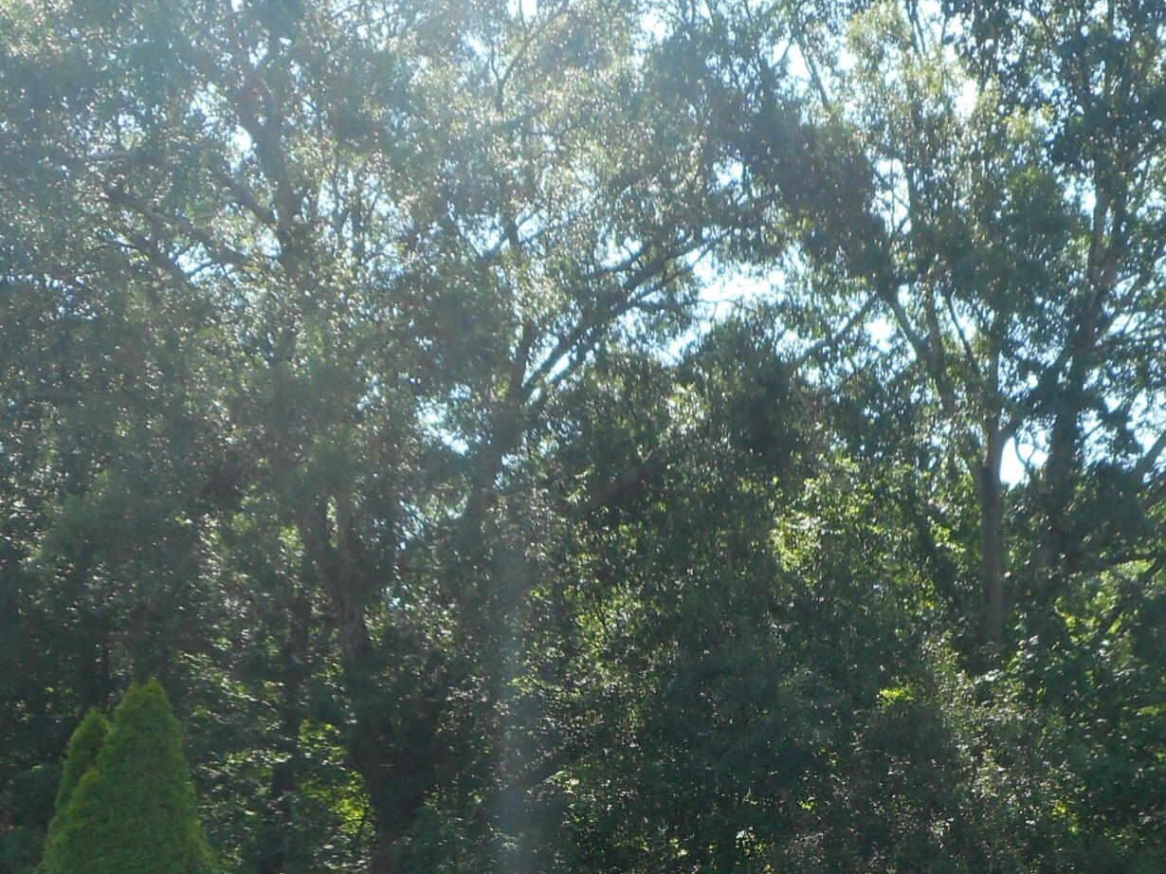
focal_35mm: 61
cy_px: 950
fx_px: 2054
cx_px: 739
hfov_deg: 31.5
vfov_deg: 22.7
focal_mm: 4.5
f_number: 3.7
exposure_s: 1/200
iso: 80
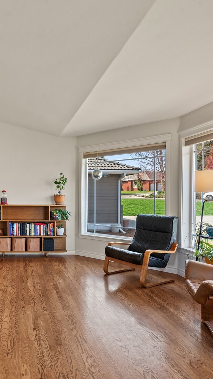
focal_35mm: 24
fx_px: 241
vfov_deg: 76.3
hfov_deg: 42.9
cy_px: 192
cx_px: 15
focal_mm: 15
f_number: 8
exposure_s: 1/3
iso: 200
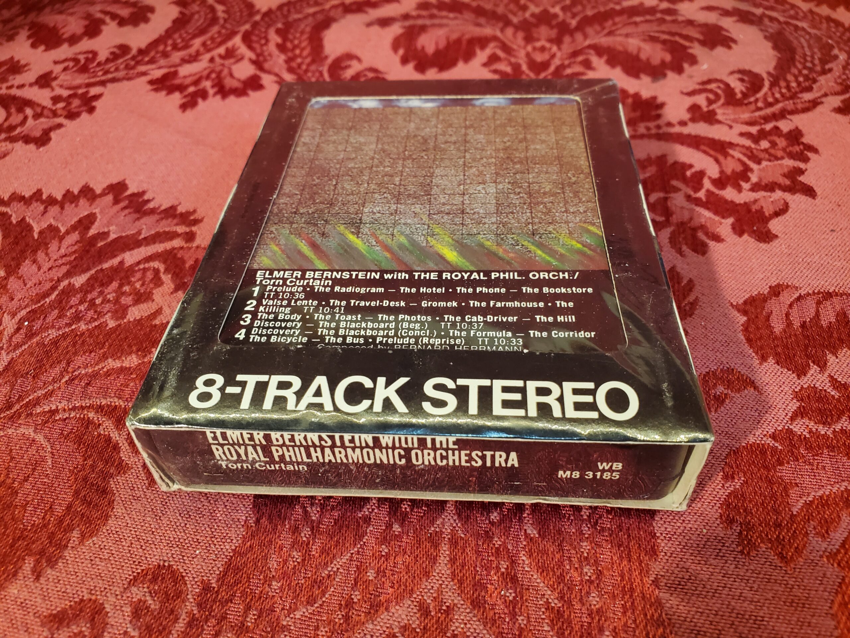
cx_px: 425
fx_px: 638
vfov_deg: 53.1
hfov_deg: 67.3
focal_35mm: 26
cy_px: 319
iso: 250
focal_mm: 4.3
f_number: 2.4
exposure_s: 1/120
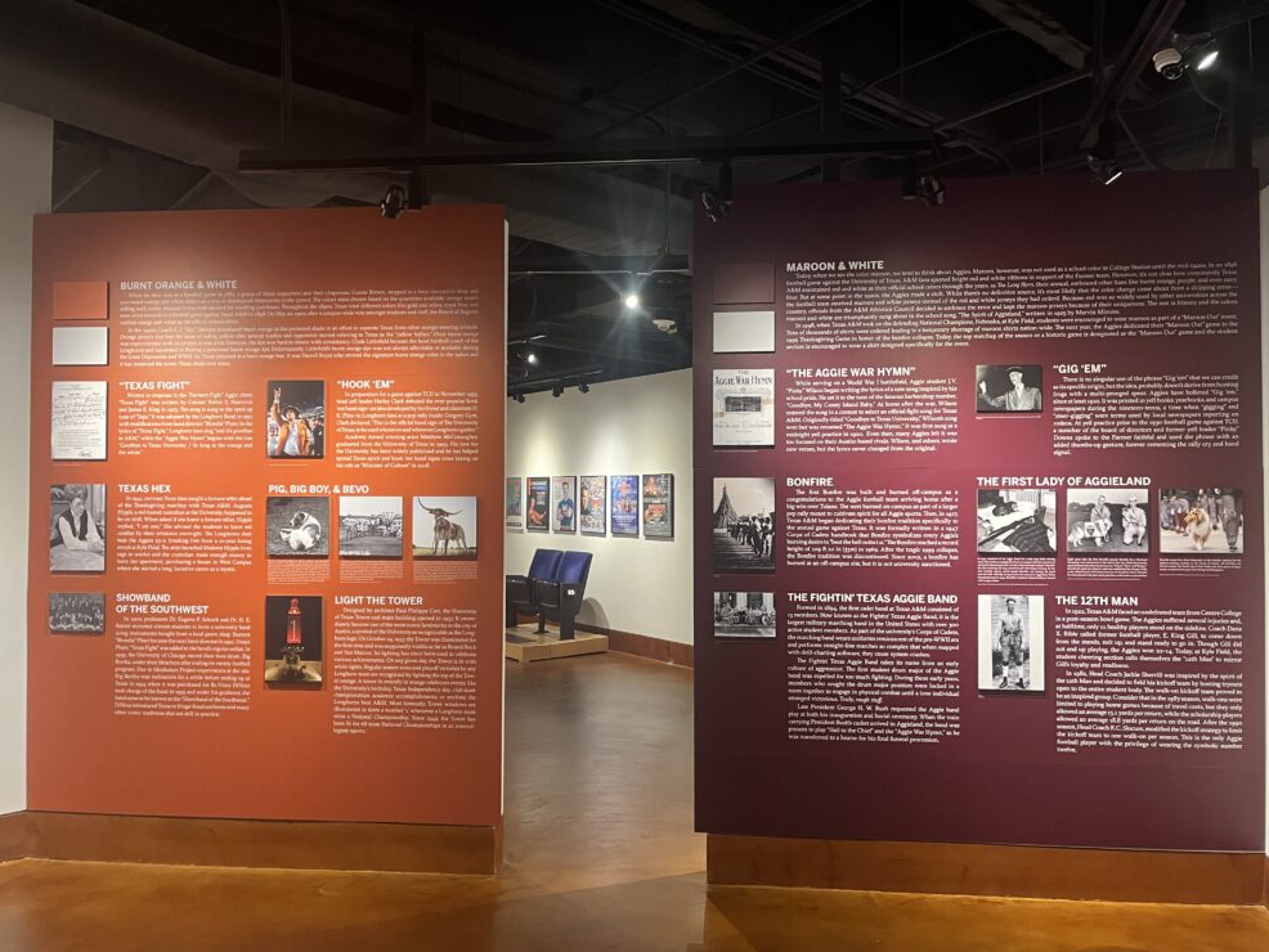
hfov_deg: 65.3
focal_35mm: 27
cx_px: 644
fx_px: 990
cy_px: 475
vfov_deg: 51.4
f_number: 1.6
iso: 500
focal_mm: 5.1
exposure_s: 1/60
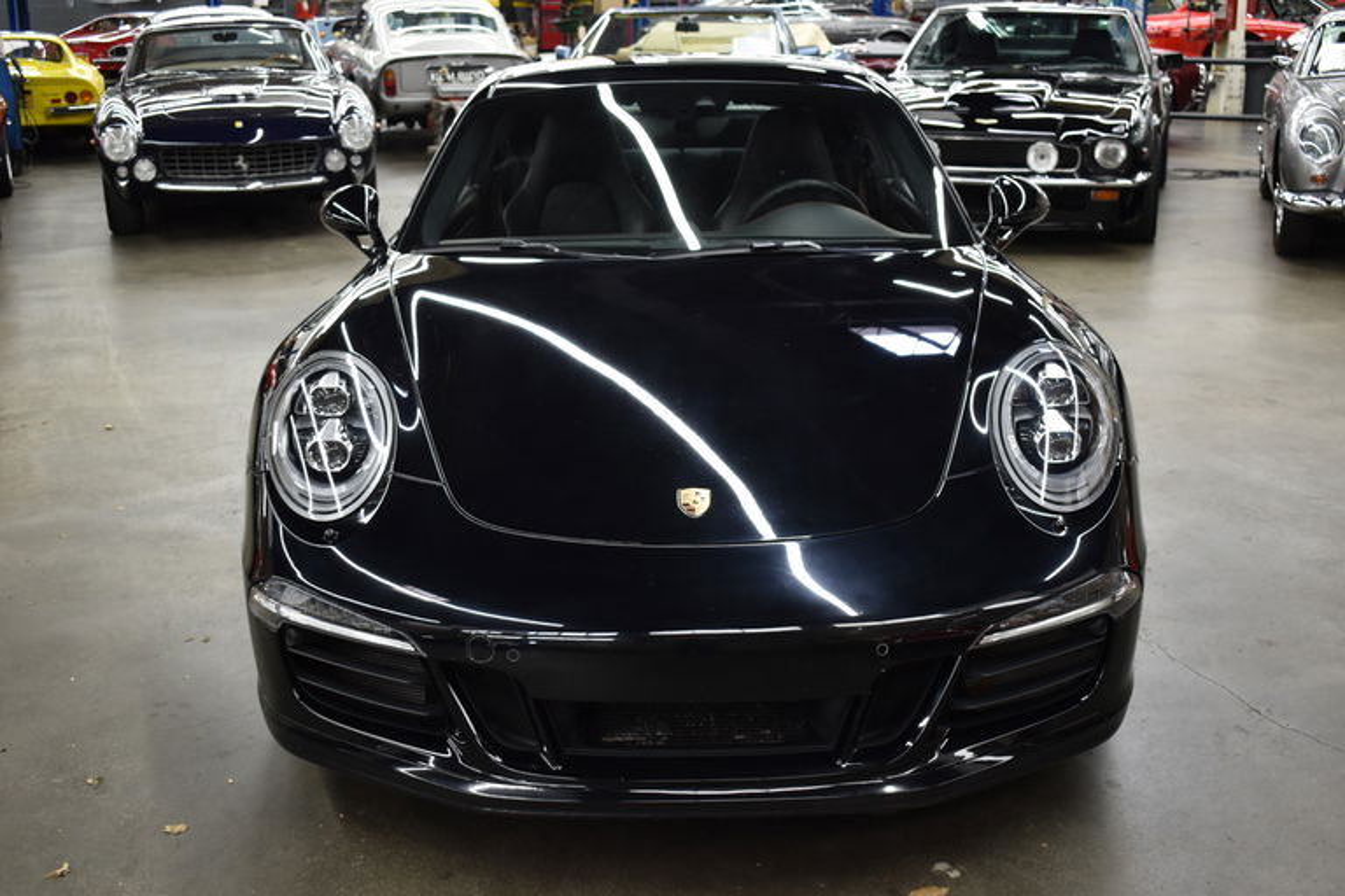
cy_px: 448
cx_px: 672
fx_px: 1569
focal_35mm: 42
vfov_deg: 31.9
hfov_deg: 46.4
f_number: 4.2
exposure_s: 1/50
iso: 720
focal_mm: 28
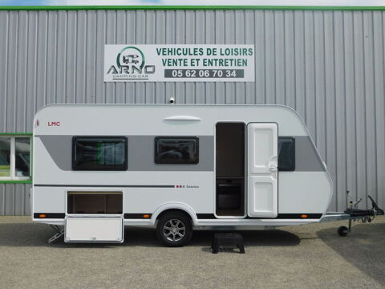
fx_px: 500
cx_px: 192
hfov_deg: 42.1
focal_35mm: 45
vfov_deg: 32.2
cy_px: 144
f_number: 7.4
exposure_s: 1/400
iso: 125
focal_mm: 8
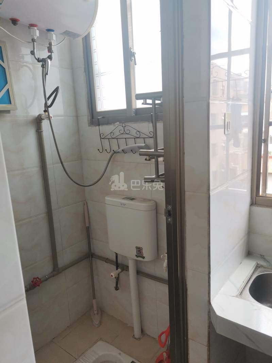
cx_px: 136
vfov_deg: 67.3
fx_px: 272
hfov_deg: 53.1
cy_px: 182
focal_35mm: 26
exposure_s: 1/142
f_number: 1.8
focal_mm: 4.75
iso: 50
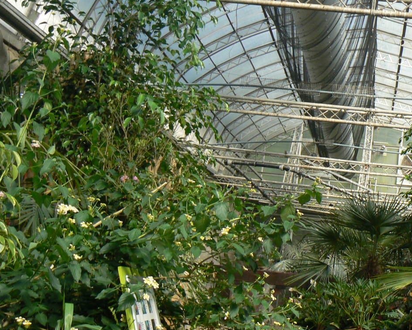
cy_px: 160
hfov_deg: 30.7
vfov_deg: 25.4
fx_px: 732
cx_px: 328
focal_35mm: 60
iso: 80
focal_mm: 6
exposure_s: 1/200
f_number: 5.6
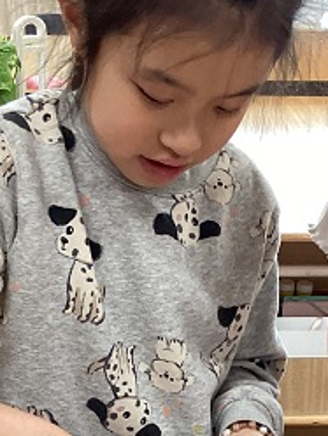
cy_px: 420
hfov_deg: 17.8
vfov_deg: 22.8
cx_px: 205
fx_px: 1048
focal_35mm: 83
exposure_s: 1/60
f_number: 2.4
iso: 160
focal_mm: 3.3
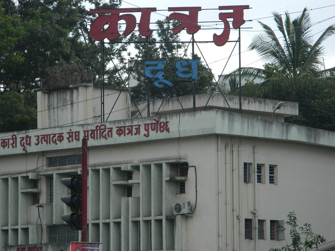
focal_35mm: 221
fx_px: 2139
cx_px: 168
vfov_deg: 6.7
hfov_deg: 9.0
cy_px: 126
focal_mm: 39.7
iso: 80
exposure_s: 1/250
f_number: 5.4
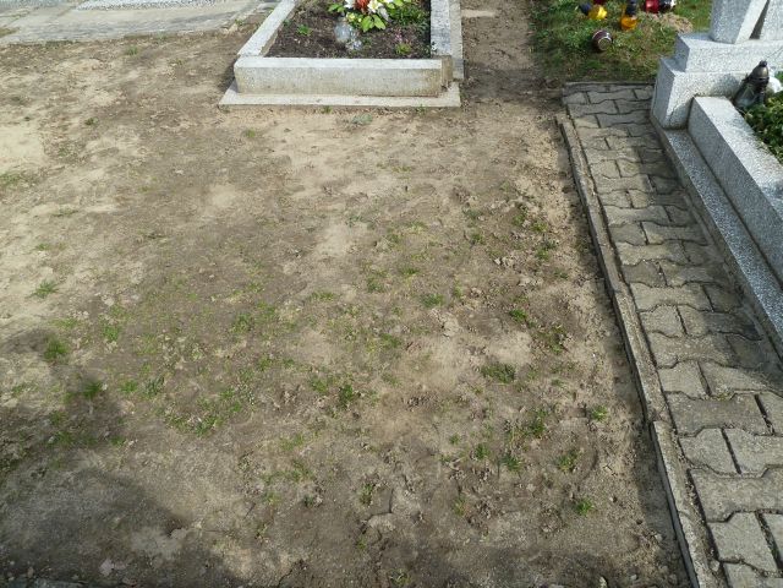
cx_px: 392
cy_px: 294
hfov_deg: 69.4
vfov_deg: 54.9
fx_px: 565
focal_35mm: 25
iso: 80
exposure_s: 1/320
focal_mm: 4.1
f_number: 4
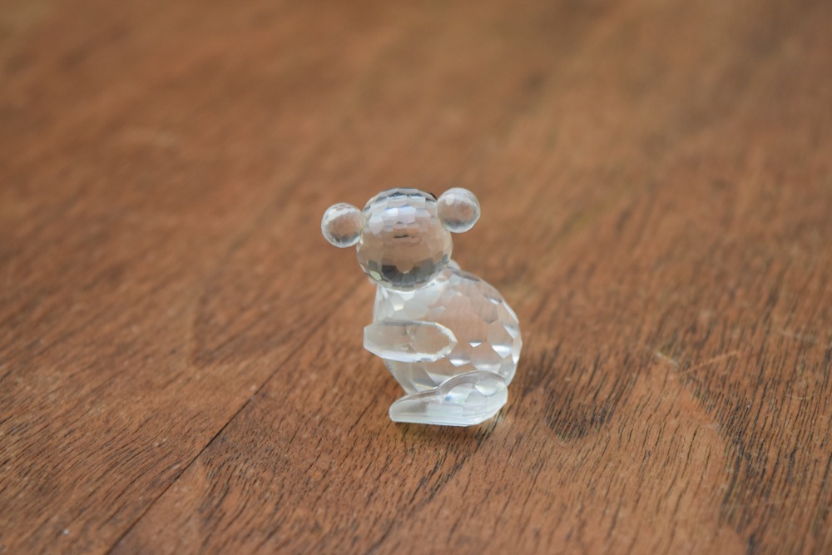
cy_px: 278
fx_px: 1907
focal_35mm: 82
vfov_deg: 16.6
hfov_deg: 24.6
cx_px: 416
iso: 800
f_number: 5.6
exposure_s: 1/60
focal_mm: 55
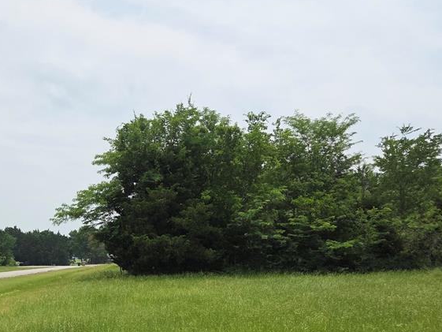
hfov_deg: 43.9
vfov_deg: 33.2
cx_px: 135
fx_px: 536
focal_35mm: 42
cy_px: 272
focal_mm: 5.4
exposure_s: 1/5862
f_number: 1.8
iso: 80
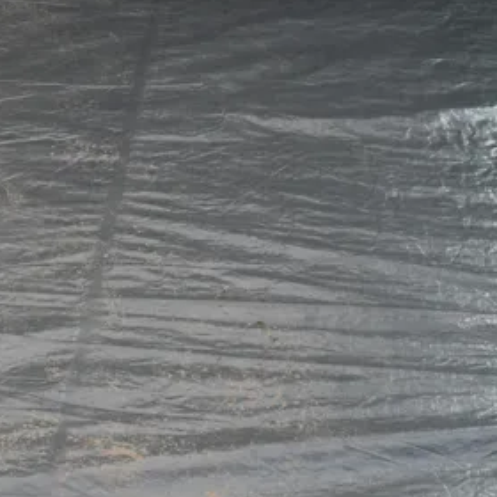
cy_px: 241
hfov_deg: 21.2
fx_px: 1299
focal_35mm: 80
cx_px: 44
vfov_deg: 21.7
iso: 400
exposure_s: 1/200
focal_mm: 22
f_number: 7.1
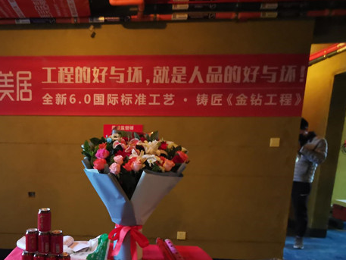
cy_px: 192
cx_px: 98
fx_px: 280
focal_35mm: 28
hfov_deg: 60.9
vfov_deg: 48.1
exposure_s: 1/16.7
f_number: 2.2
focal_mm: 2.35
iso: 1600
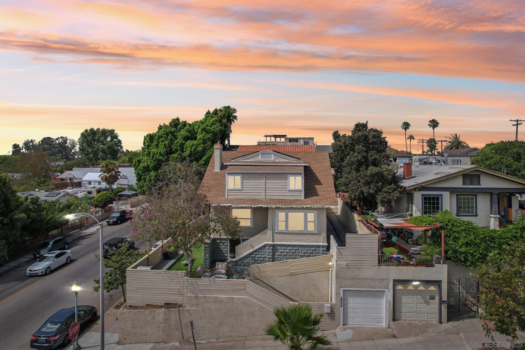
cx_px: 262
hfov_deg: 78.6
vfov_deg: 57.2
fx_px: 321
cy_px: 175
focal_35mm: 22
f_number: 2.8
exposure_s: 1/2000
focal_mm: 8.38
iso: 100
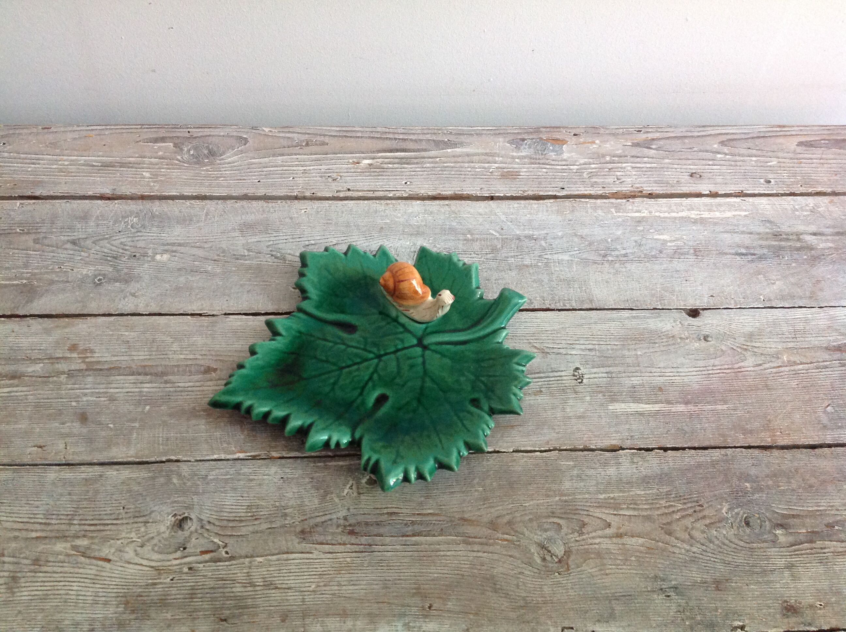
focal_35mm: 35
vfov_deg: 40.6
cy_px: 316
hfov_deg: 52.7
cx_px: 423
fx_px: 854
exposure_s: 1/15
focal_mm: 4.28
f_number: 2.4
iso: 250
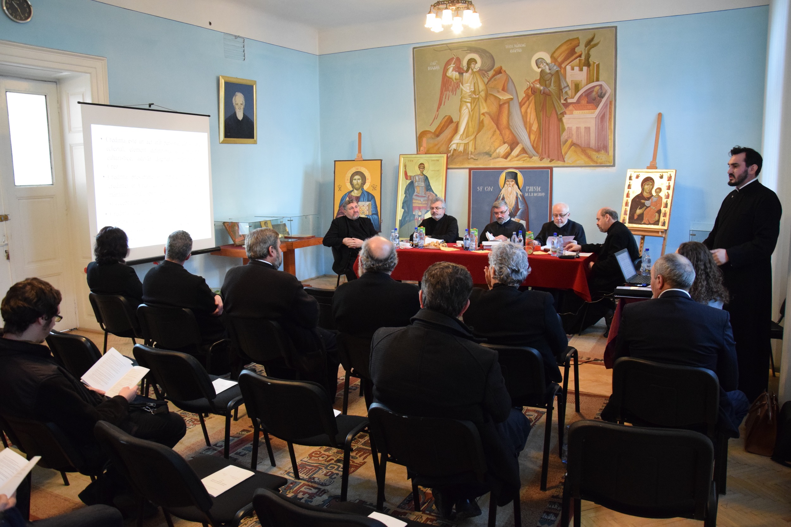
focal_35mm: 27
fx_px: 593
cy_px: 264
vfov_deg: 47.9
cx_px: 396
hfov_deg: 67.4
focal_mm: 18
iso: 3200
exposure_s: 1/60
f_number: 4.5
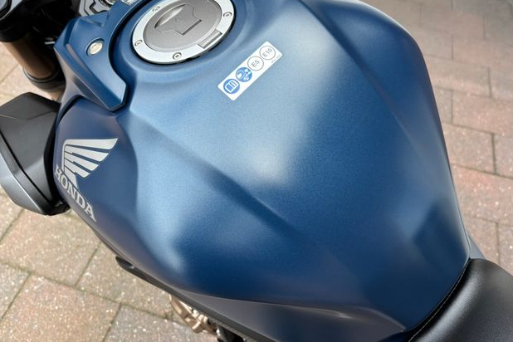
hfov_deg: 65.5
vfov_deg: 46.2
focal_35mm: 28
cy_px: 144
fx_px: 399
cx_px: 252
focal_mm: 5.96
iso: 80
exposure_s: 1/121
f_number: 1.6
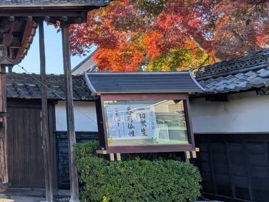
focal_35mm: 57
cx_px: -43
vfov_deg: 24.9
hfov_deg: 29.6
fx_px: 443
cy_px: 19
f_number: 1.7
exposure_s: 1/1160
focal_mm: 4.53
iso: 29
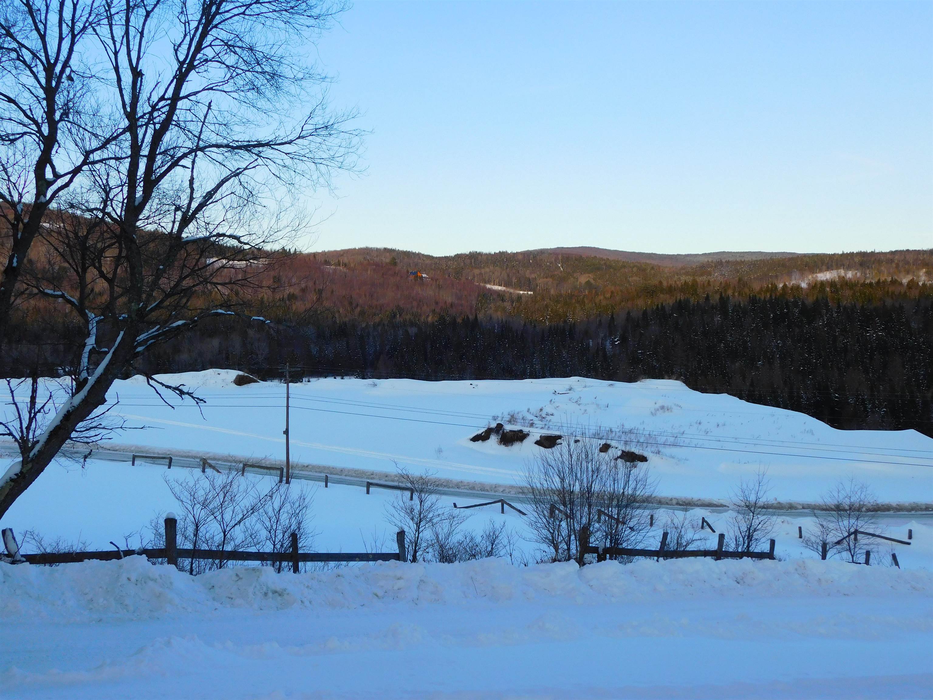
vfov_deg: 36.0
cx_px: 466
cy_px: 350
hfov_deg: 46.8
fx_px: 1078
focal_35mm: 40
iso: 125
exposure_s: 1/500
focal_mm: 7.1
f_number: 3.6
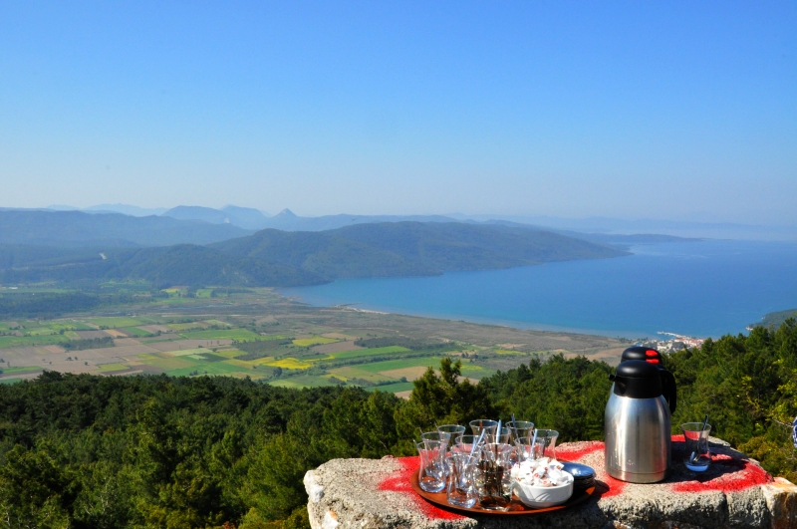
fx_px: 796
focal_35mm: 36
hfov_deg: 53.2
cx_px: 398
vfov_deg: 36.8
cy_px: 264
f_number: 22
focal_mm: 24
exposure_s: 1/500
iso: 1250
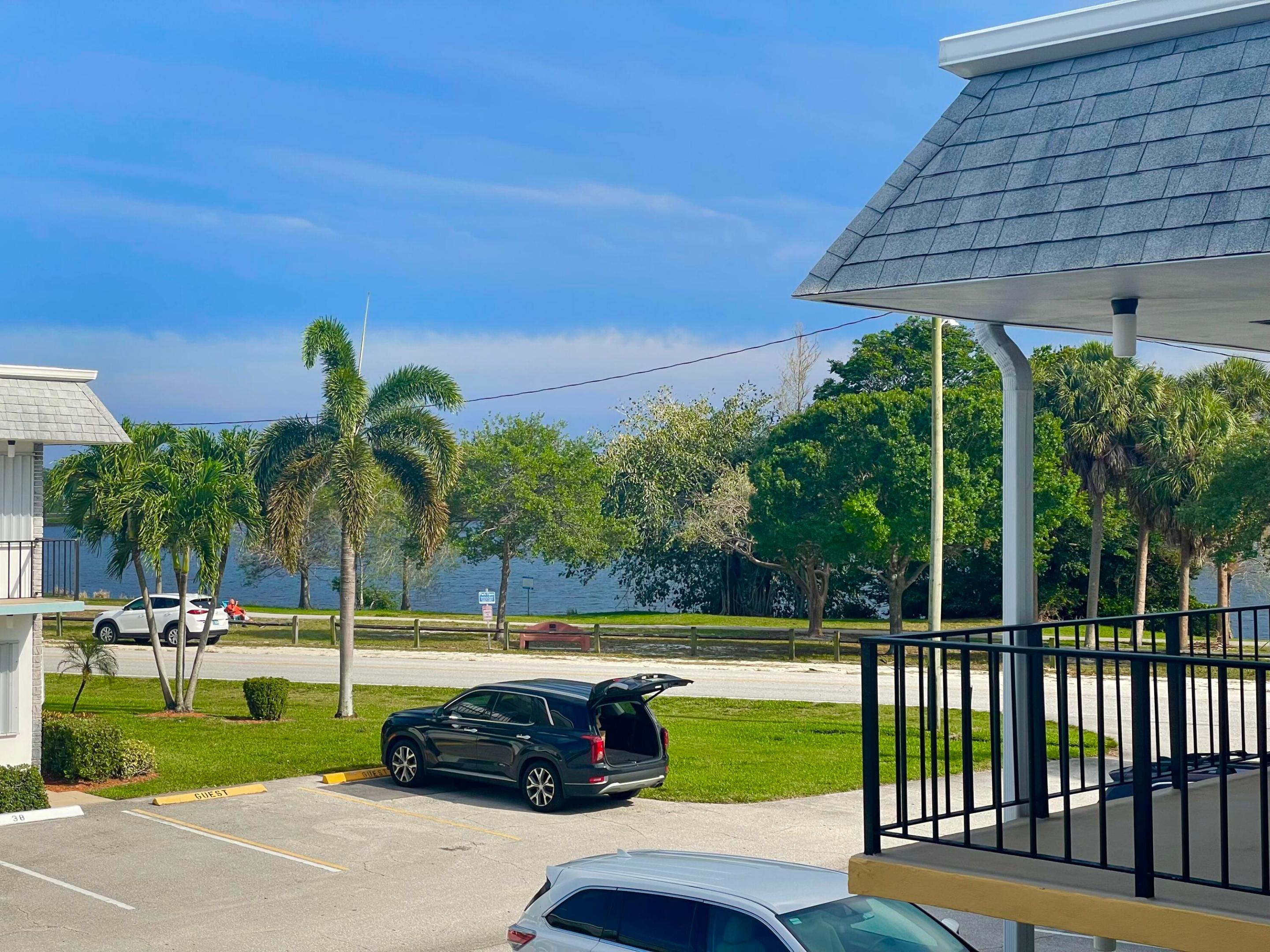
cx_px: 635
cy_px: 476
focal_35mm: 52
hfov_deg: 36.8
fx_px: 1908
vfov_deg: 28.0
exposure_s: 1/1370
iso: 25
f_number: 2
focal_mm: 6
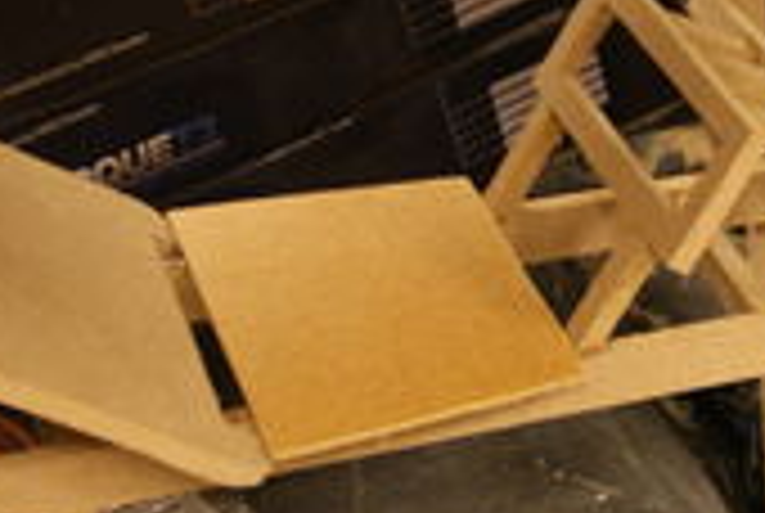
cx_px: 904
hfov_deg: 15.9
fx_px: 2640
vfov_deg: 11.1
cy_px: 268
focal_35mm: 124
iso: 400
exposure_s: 1/8
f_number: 4
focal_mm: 22
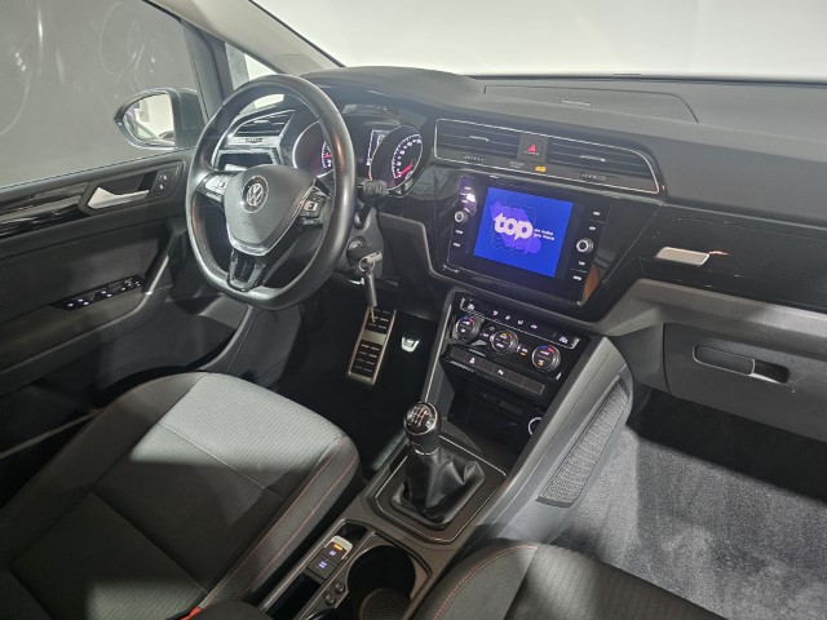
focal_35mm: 23
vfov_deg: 58.9
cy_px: 310
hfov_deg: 73.9
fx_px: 549
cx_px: 414
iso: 800
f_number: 1.7
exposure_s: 1/25
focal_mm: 6.3
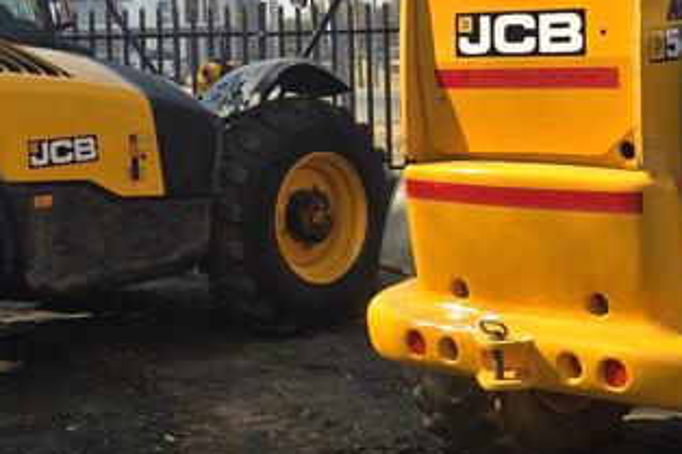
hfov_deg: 25.9
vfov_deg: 17.2
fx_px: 1477
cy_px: 48
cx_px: 261
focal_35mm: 78
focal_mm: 6.3
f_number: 1.7
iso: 12
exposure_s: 1/488
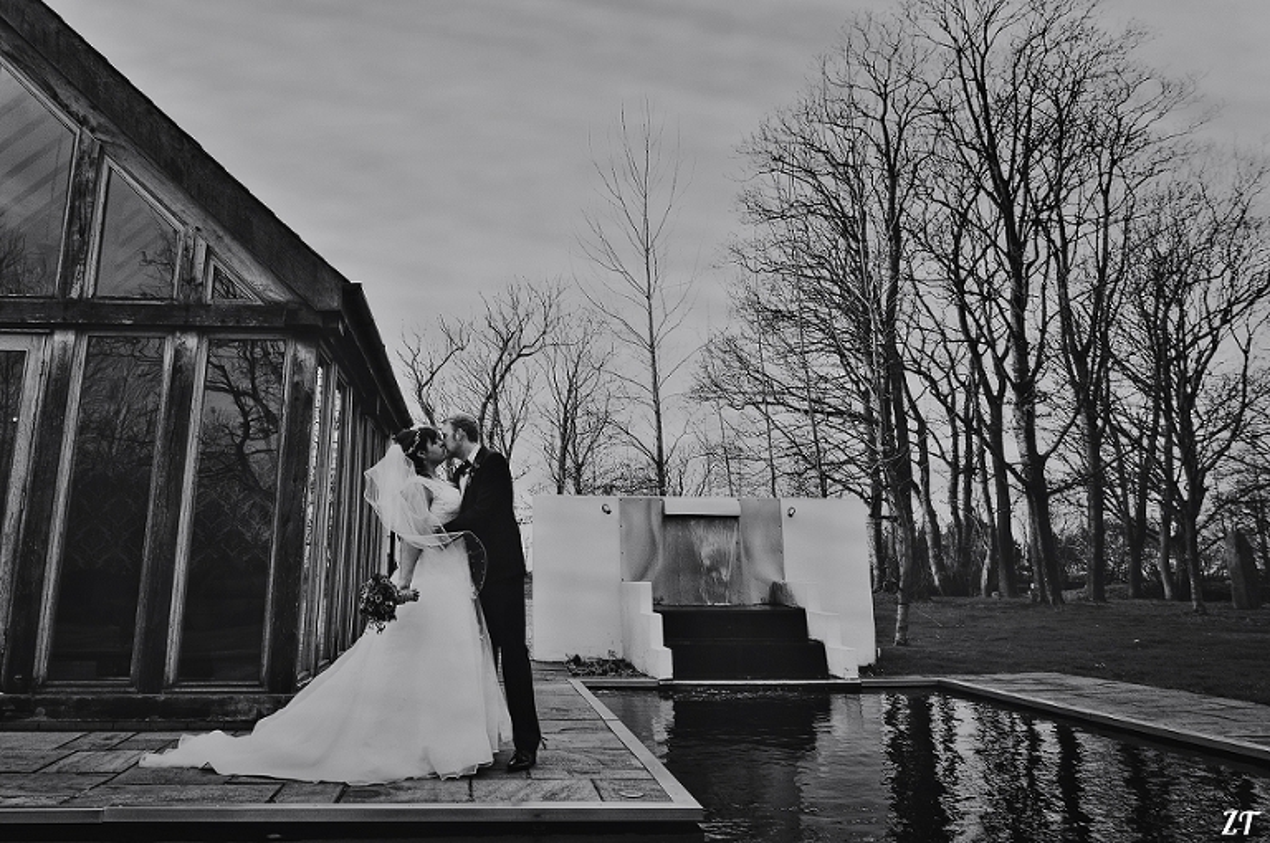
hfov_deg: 85.5
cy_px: 422
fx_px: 687
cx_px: 635
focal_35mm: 20
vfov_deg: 63.1
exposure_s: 1/60
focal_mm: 13
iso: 200
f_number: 4.5
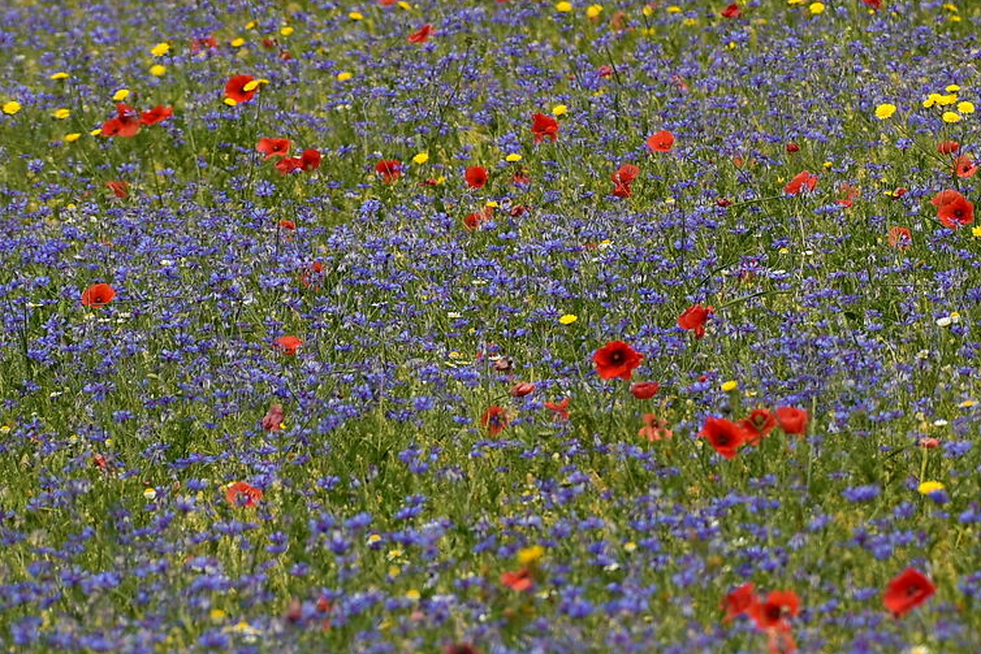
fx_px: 17360
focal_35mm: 637
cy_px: 182
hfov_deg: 3.2
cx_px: 1551
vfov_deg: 2.2
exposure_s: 1/250
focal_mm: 200
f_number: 8
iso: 100
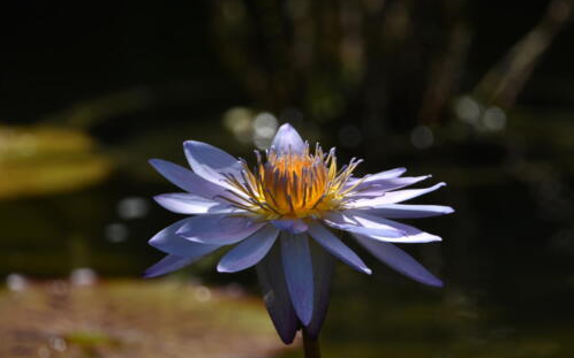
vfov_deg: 1.6
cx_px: 287
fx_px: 13200
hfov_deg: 2.5
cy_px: 189
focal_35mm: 844
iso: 100
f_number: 6.3
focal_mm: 550
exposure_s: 1/500
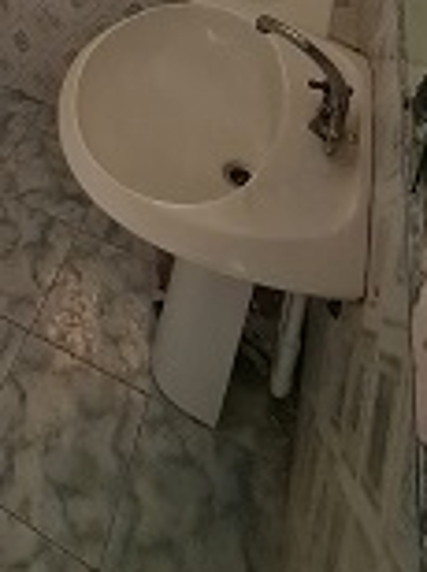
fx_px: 561
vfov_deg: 37.5
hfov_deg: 39.2
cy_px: -145
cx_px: 56
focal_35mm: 34
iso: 640
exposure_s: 1/33
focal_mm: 2.2
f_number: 2.2
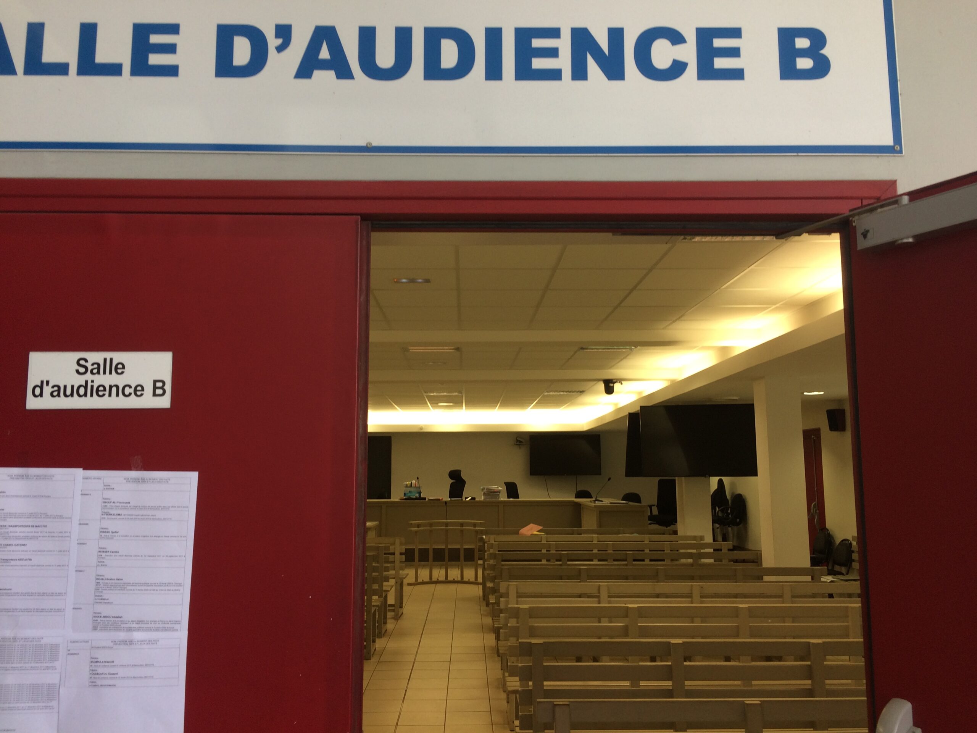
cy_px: 366
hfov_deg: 61.7
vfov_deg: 48.2
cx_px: 488
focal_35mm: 29
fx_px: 818
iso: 40
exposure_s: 1/50
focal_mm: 4.15
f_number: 2.2
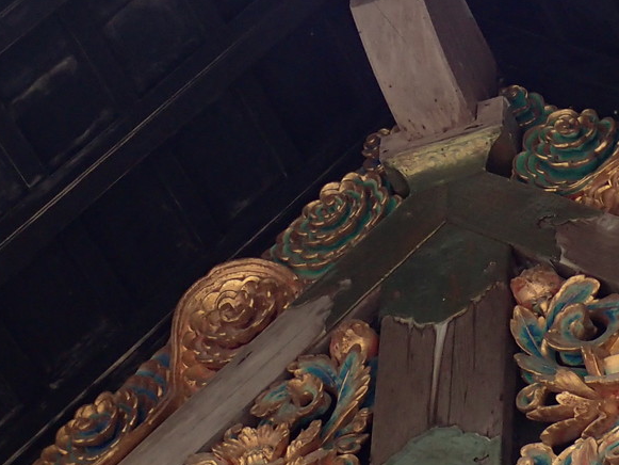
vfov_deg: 10.2
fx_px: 2576
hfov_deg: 13.7
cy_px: -6
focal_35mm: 144
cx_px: 420
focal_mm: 8.99
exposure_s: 1/100
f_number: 3.2
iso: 200
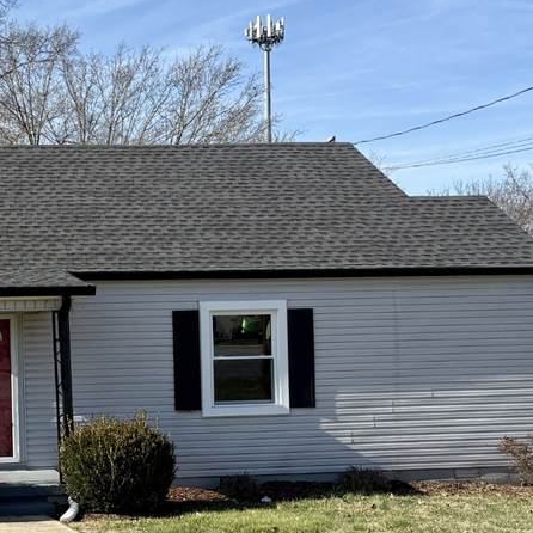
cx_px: -86
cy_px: 302
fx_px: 1150
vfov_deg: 26.1
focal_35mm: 66
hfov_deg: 24.0
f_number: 1.6
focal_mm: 5.96
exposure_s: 1/2639
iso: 50
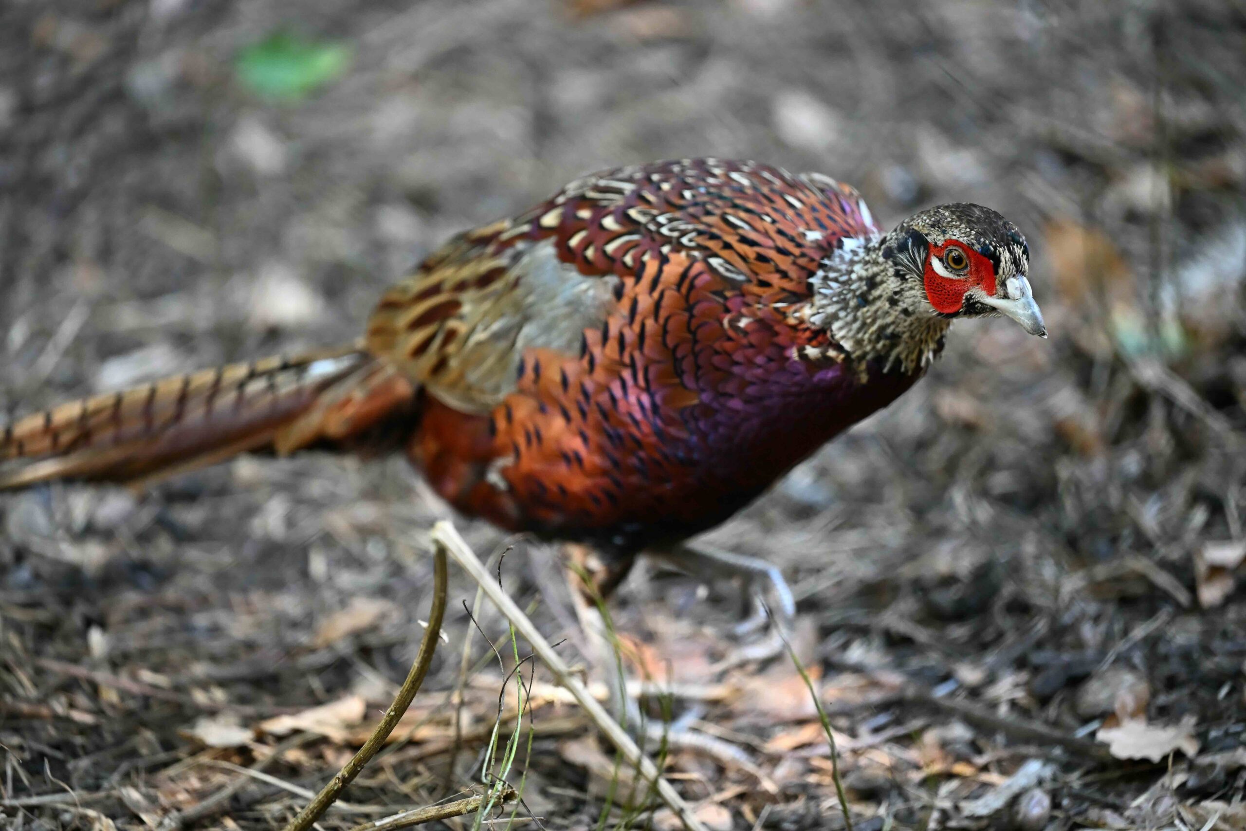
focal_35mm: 200
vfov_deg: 6.9
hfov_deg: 10.3
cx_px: 623
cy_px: 416
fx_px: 6922
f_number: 2.8
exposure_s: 1/800
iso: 3200
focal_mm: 200
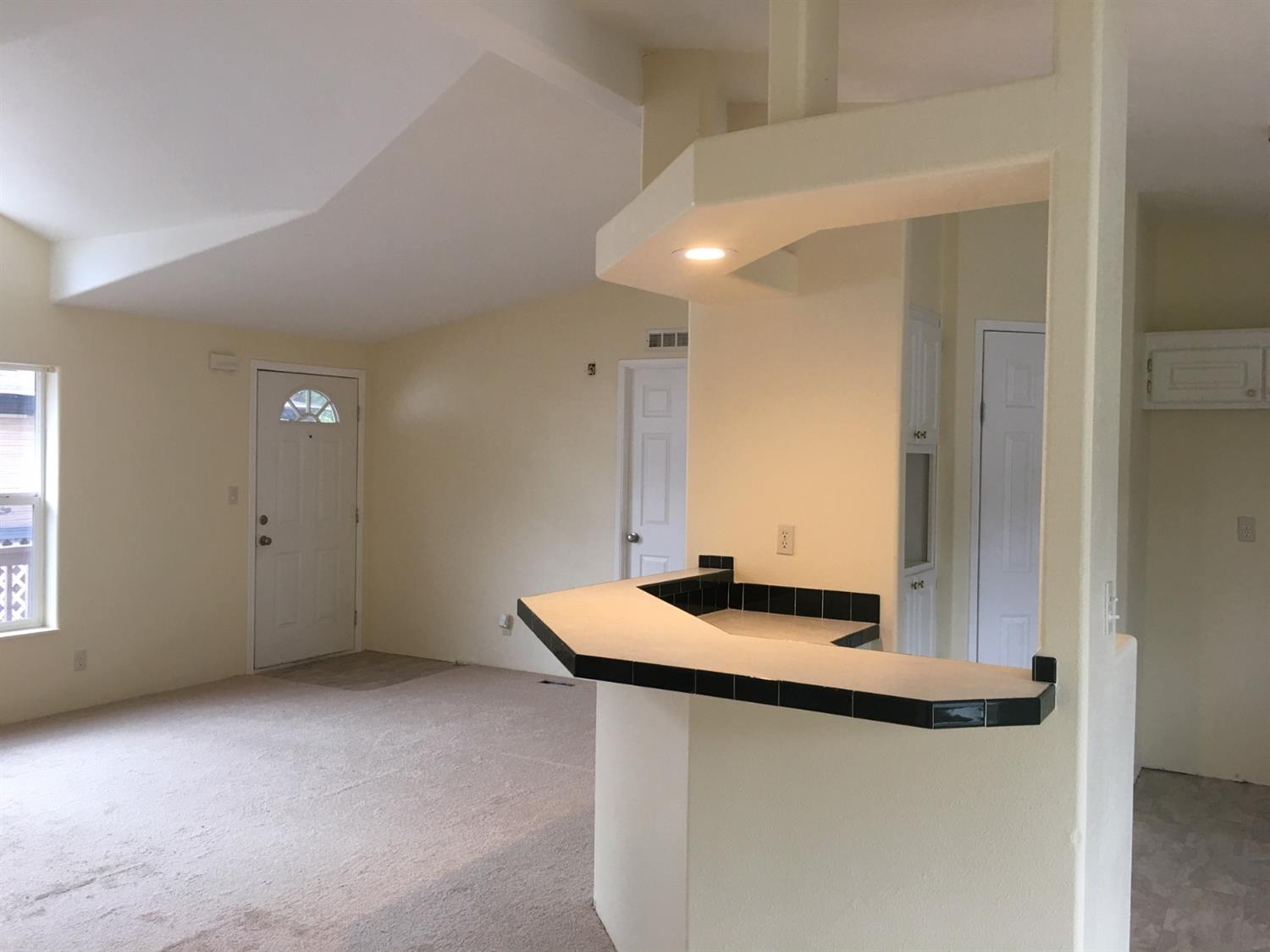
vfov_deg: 48.2
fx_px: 1064
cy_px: 476
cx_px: 635
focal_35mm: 29
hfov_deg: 61.7
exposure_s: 1/15
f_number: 2.2
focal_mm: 4.15
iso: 32
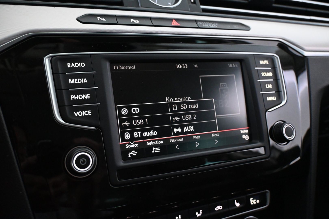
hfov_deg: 59.5
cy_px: 110
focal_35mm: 32
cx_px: 164
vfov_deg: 41.7
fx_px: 288
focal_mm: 21
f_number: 4
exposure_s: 1/60
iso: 5000
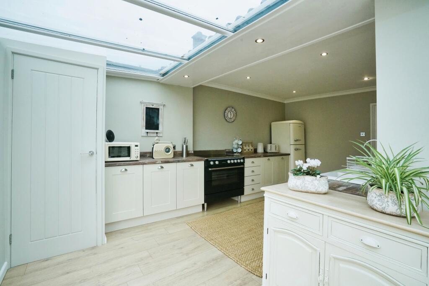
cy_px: 143
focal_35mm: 16
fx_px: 191
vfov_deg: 73.8
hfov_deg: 96.7
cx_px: 214
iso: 2000
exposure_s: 1/200
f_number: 13
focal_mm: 16
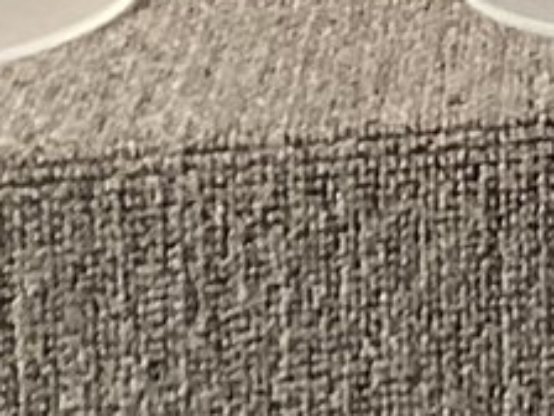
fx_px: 3345
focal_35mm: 209
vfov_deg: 6.7
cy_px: -608
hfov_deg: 8.9
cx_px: 1122
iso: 125
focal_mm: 3.3
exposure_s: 1/60
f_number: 2.4
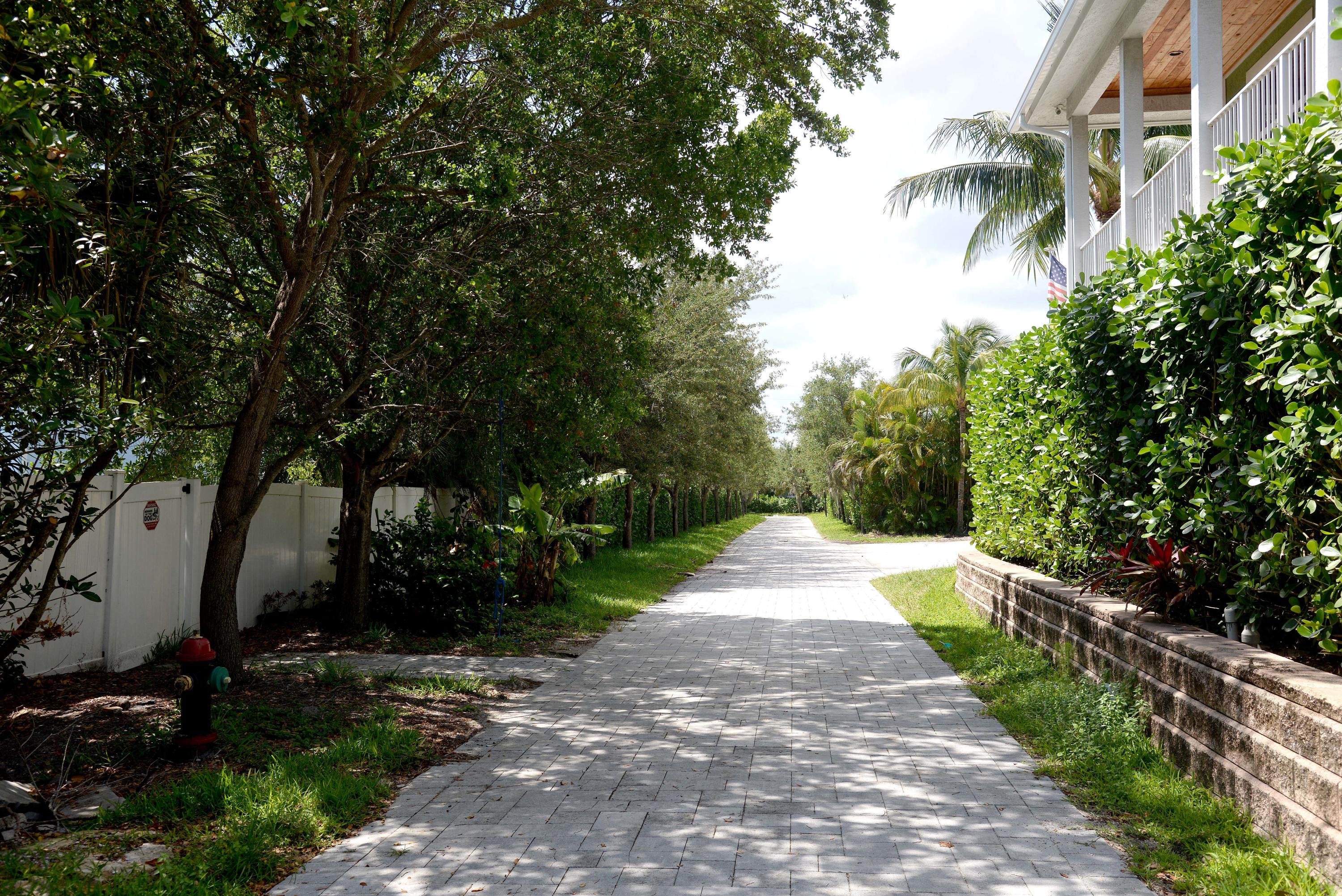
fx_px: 1268
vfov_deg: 38.9
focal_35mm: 34
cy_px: 448
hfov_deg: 55.8
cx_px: 671
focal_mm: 34
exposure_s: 1/400
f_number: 6.3
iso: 160
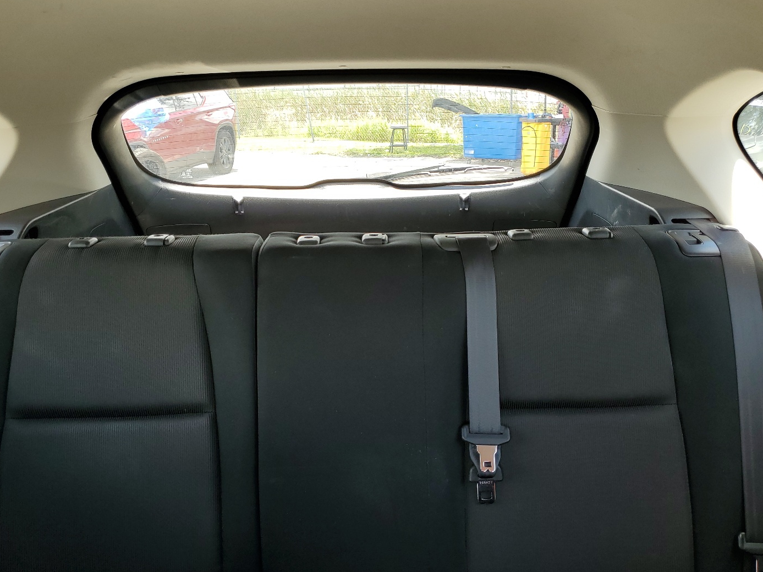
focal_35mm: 30
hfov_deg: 59.9
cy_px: 298
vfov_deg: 46.8
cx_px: 366
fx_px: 661
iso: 50
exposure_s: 1/270
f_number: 1.5
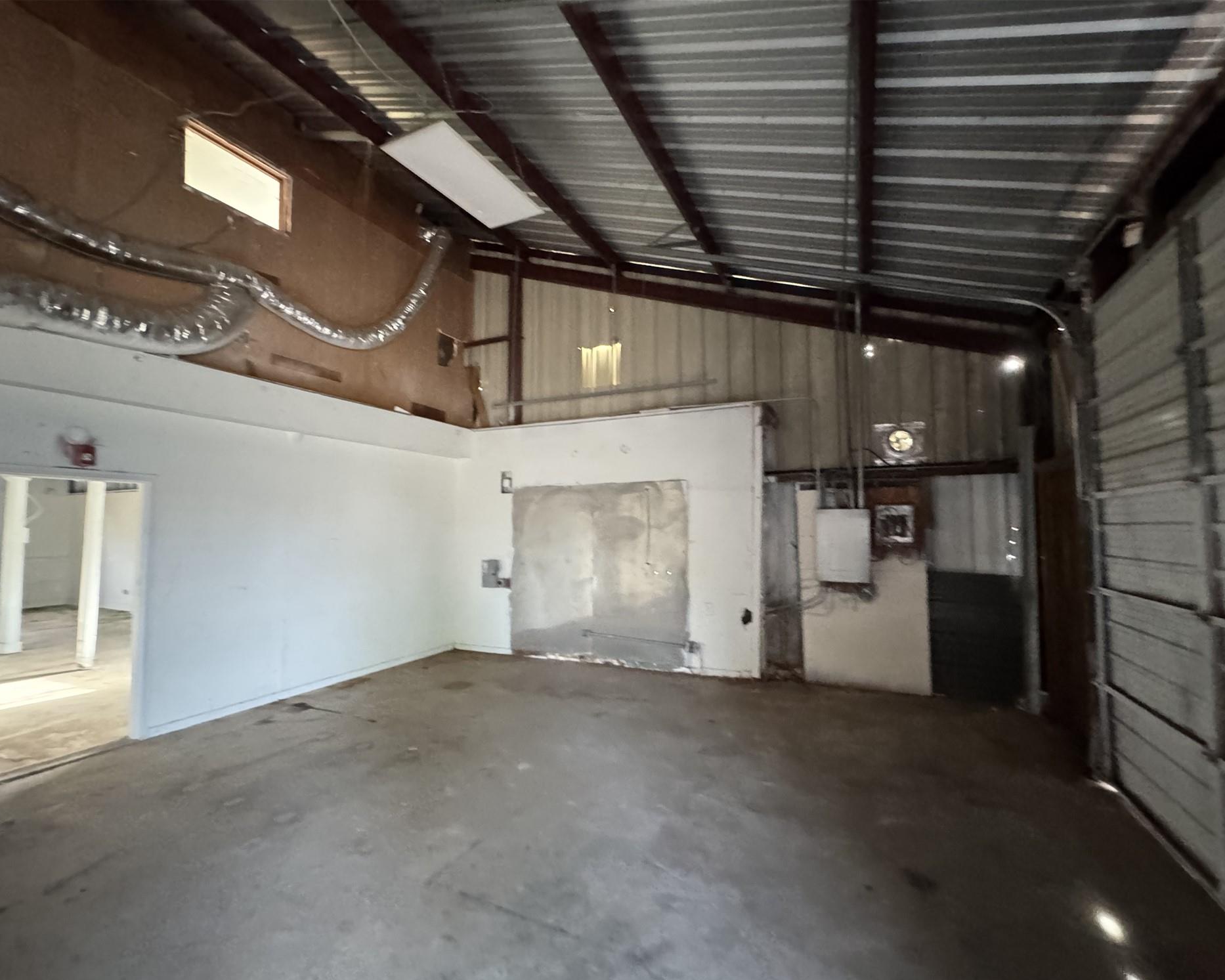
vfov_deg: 84.0
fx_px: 544
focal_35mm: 15
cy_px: 503
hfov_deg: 96.8
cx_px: 630
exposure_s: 1/57
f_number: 2.2
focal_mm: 2.22
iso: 1250
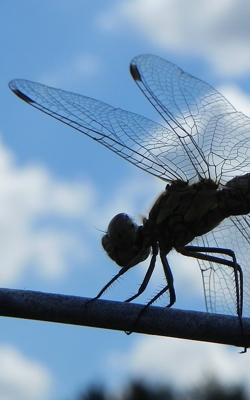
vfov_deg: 12.8
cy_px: 204
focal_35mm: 164
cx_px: 189
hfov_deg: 8.0
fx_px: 1789
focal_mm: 18.8
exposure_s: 1/896
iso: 160
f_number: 8
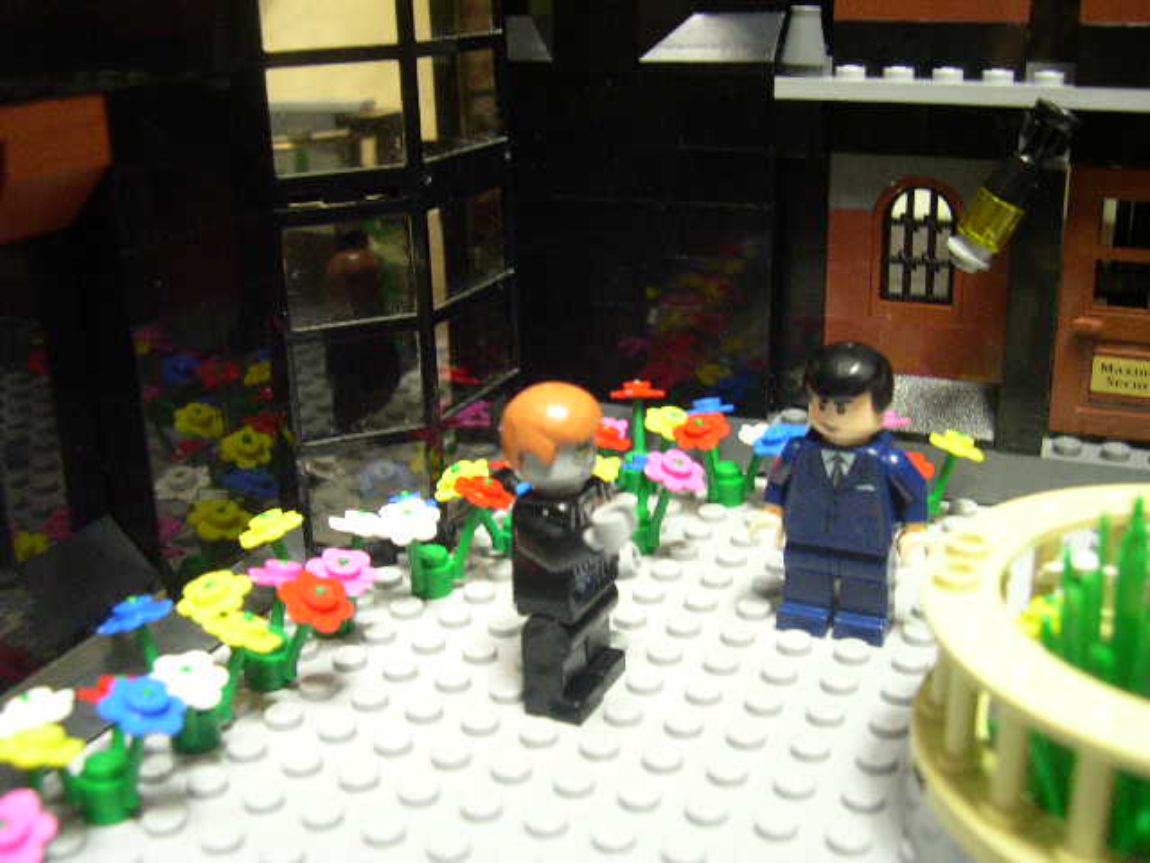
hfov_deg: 49.0
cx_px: 575
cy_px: 432
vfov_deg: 37.7
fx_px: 1262
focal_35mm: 38
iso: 400
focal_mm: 8
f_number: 2.8
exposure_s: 1/3.3
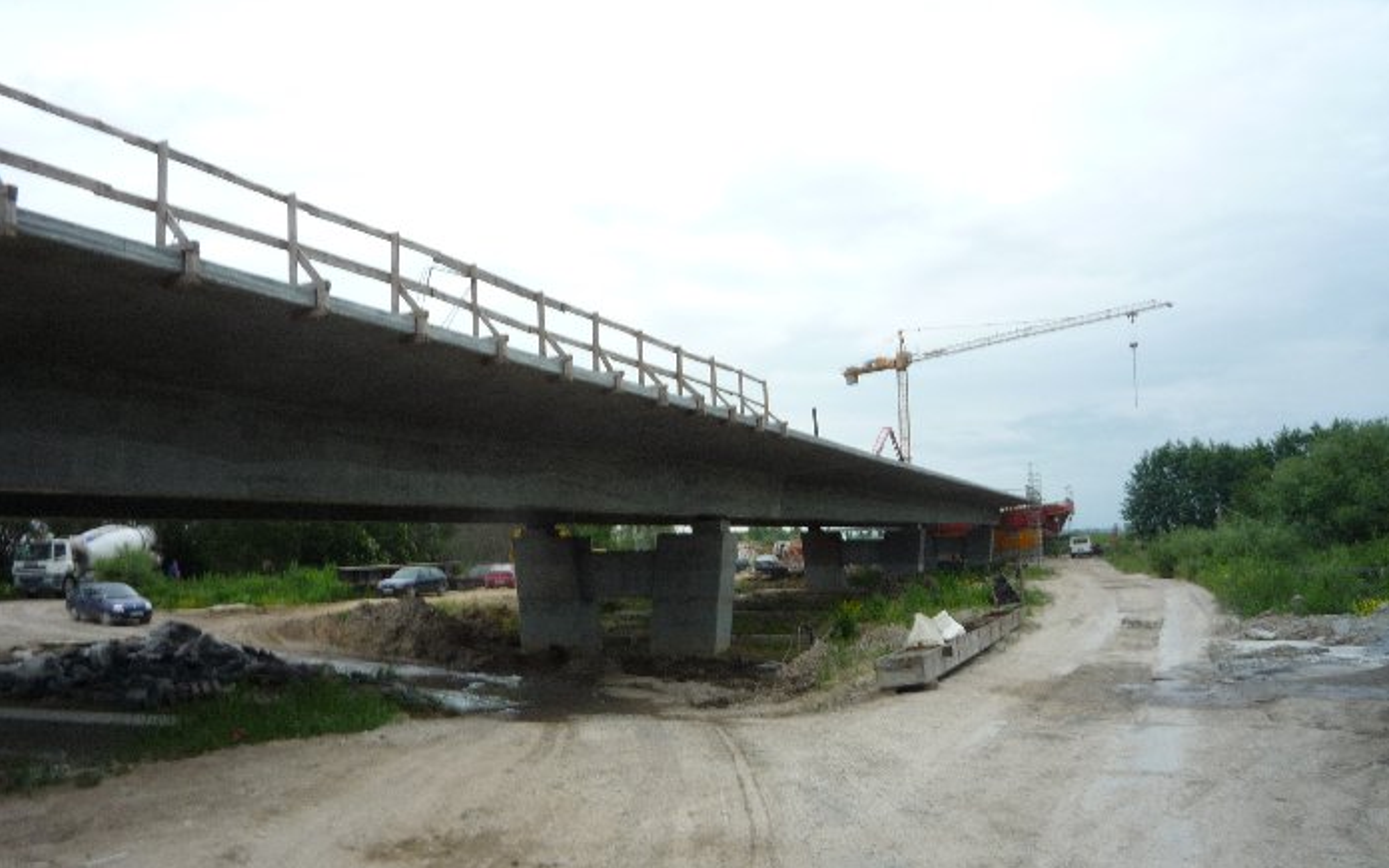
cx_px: 696
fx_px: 1211
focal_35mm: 32
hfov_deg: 59.7
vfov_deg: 39.4
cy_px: 472
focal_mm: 5.2
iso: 100
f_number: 8
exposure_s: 1/30
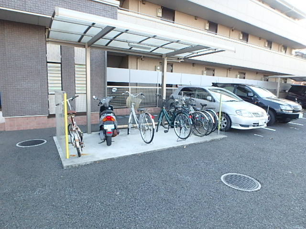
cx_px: 153
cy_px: 114
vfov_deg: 63.4
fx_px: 186
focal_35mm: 21
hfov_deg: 79.0
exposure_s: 1/250
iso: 500
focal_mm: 3.7
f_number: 3.5
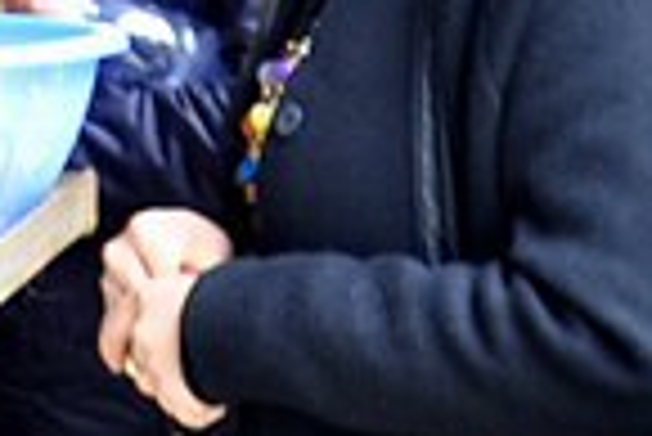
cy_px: -393
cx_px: -764
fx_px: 4188
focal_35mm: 231
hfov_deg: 8.3
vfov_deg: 5.8
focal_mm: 28
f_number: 4
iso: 360
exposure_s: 1/30
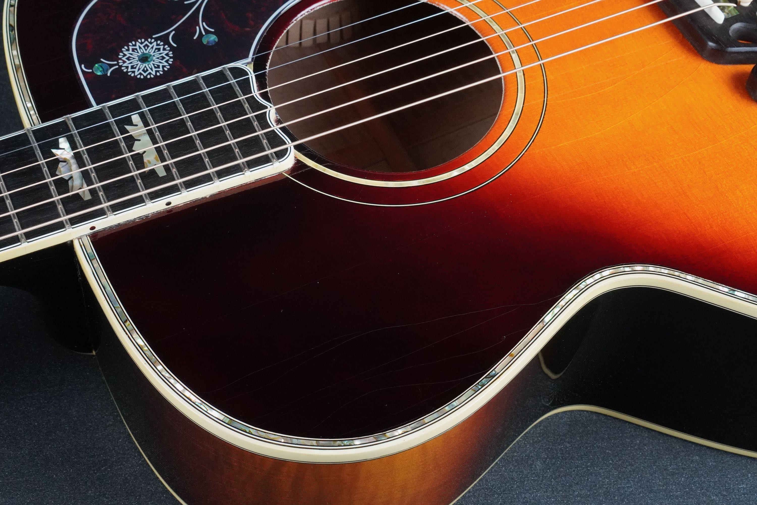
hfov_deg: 37.9
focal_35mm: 52
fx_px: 1104
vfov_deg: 25.8
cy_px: 252
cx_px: 378
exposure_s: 1/60
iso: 4000
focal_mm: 35
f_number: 11
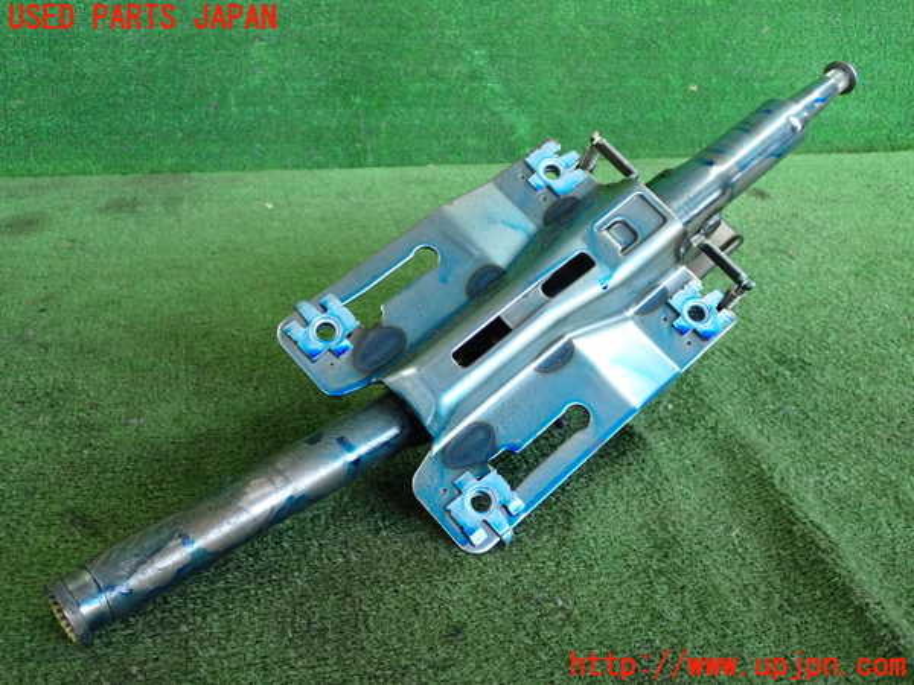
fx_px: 951
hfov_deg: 51.4
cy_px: 342
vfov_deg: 39.7
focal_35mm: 36
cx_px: 457
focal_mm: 6.37
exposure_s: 1/125
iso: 1000
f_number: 2.5
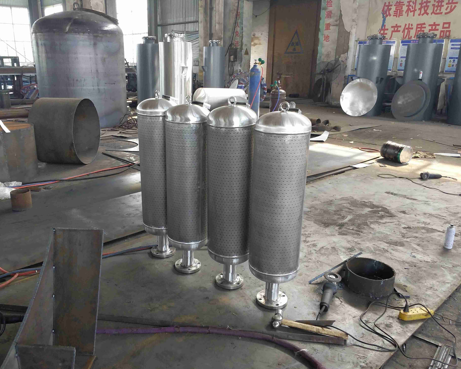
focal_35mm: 27
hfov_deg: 63.9
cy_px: 189
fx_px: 368
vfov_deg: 53.2
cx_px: 209
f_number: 1.7
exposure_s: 1/100
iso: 125
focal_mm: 4.32
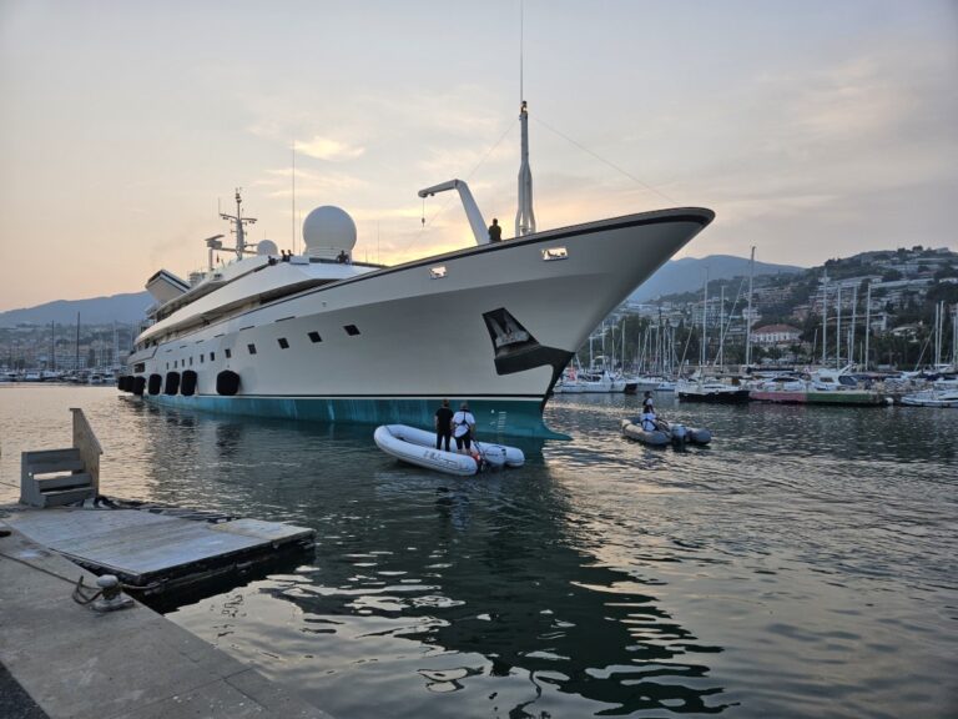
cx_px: 479
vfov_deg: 58.9
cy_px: 360
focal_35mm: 23
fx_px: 637
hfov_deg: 73.9
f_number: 1.8
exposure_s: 1/181
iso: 25
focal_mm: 5.4
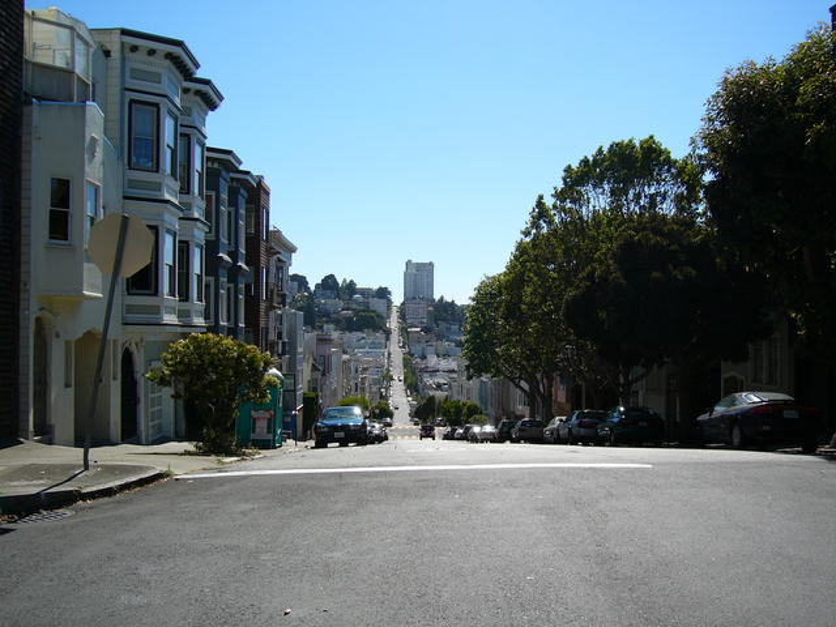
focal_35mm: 35
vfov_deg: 40.7
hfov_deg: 52.6
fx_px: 845
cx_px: 418
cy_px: 314
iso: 50
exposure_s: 1/200
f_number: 8
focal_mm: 5.8
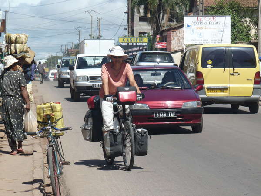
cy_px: 98
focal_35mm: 168
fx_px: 1267
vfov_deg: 8.8
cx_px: 130
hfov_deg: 11.8
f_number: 4.1
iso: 100
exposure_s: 1/1000
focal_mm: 27.7
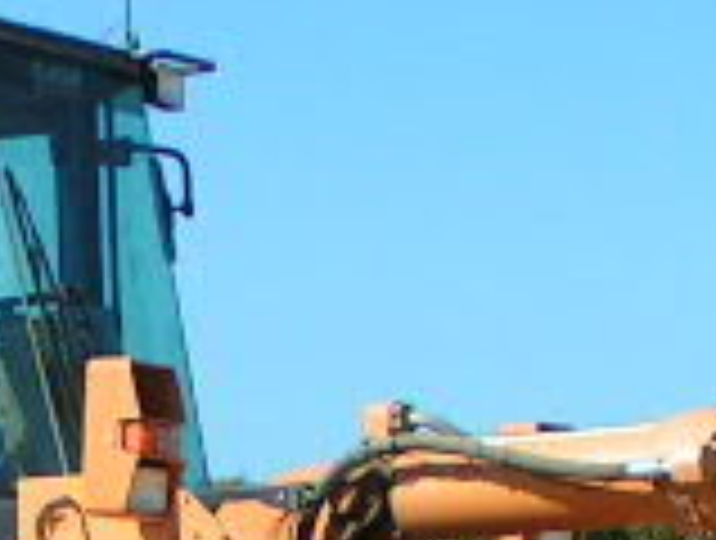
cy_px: 729
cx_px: 99
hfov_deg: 7.6
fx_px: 5411
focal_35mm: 261
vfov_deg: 5.7
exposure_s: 1/800
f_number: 5
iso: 50
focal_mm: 8
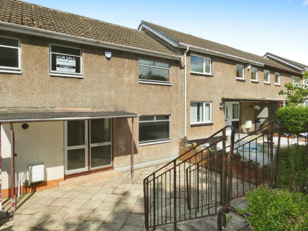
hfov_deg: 81.7
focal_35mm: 20
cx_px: 154
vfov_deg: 66.0
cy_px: 116
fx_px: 178
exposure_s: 1/1000
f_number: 4
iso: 80
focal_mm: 3.6
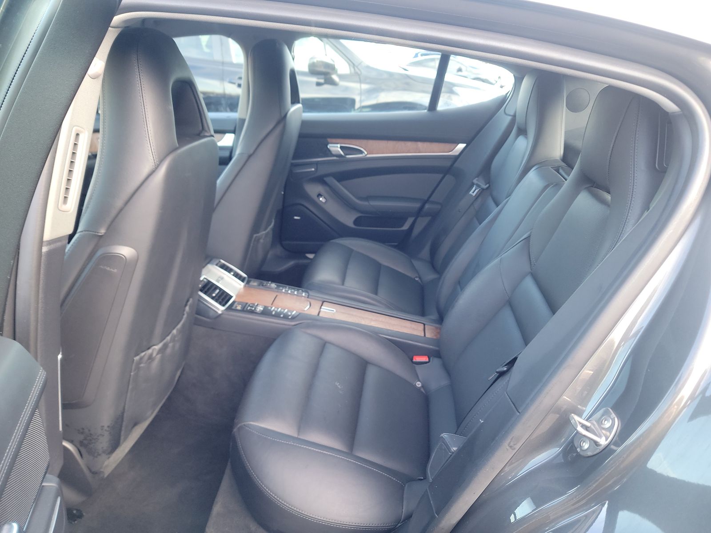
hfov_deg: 71.6
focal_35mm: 24
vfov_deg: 56.8
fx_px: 493
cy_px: 266
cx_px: 356
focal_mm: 6.7
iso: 250
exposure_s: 1/59
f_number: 1.8
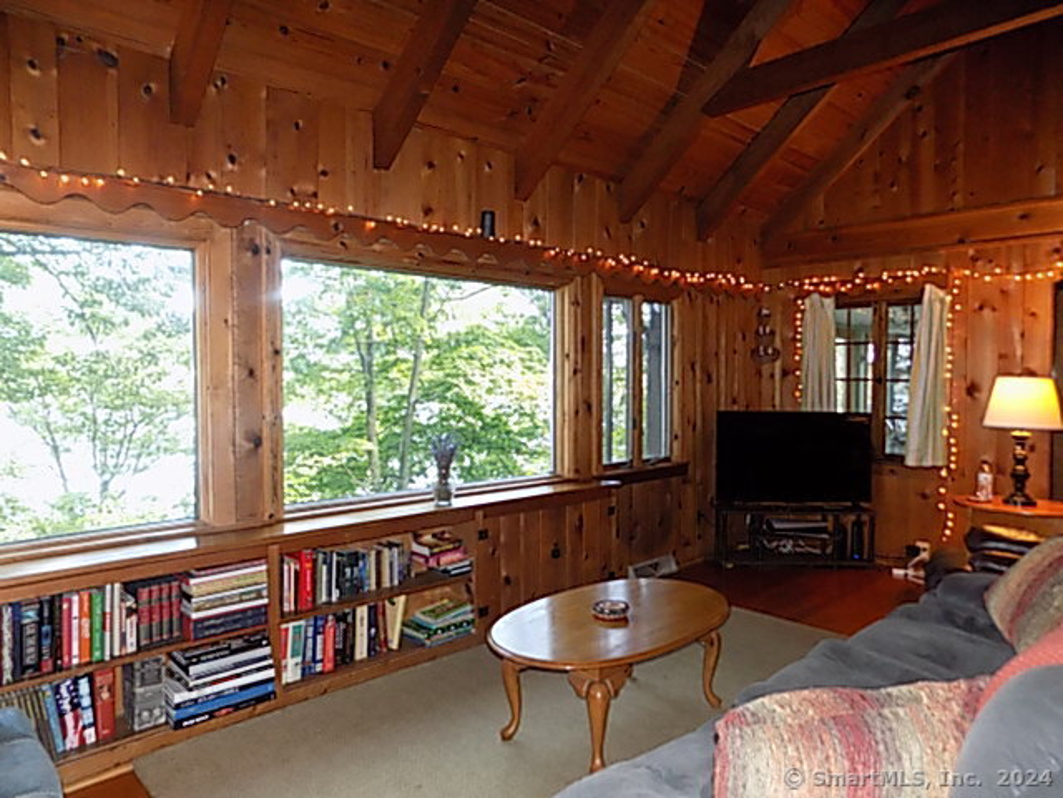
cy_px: 399
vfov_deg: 58.9
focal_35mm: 23
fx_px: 706
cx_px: 532
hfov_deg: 73.9
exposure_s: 1/30
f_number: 3.1
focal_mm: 4
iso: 280
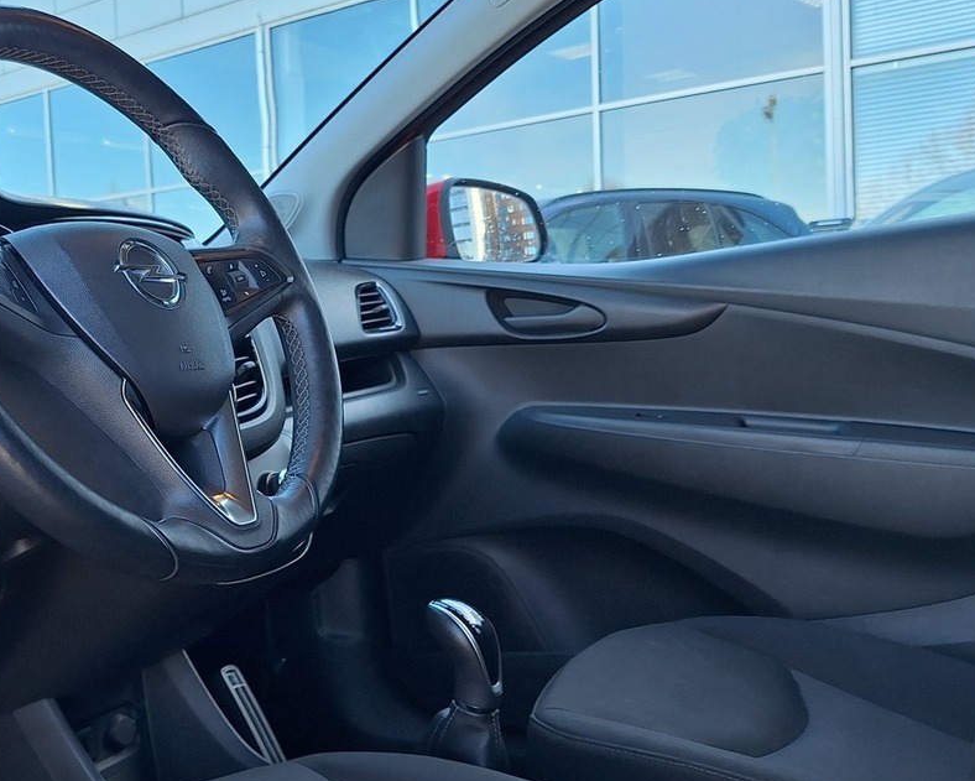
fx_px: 1184
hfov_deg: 43.1
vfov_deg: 36.5
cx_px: 219
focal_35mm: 41
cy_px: 396
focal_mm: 5.54
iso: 40
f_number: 1.8
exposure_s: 1/157
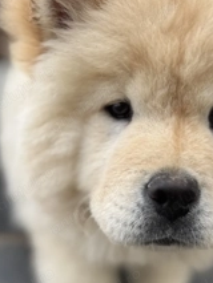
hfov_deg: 31.8
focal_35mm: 45
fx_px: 369
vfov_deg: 40.5
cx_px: 149
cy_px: 223
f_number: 1.78
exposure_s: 1/549
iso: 80
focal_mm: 6.76
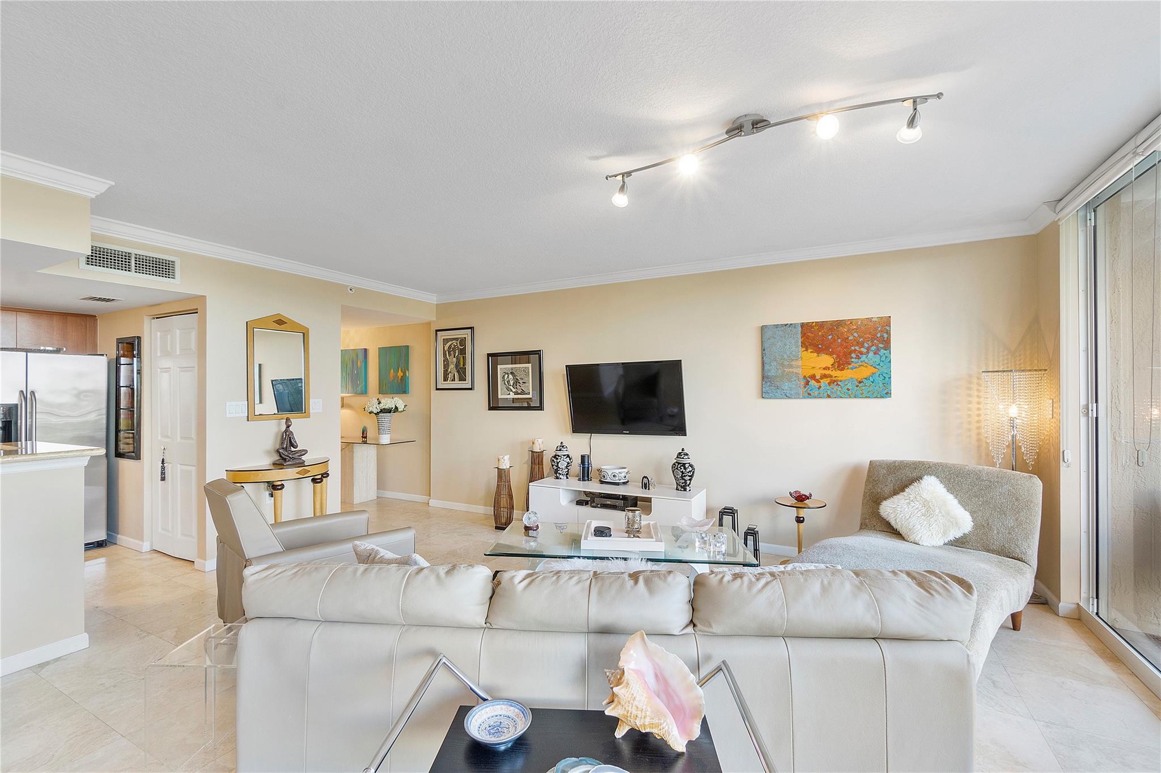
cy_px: 386
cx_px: 580
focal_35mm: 15
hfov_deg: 100.4
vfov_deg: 77.3
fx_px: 484
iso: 160
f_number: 11
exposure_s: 1/2.5
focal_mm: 10
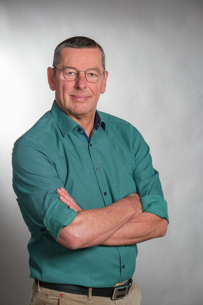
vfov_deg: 17.6
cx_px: 102
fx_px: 981
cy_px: 152
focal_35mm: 116
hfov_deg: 11.8
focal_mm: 77.3
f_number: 6.4
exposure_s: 1/125
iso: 125
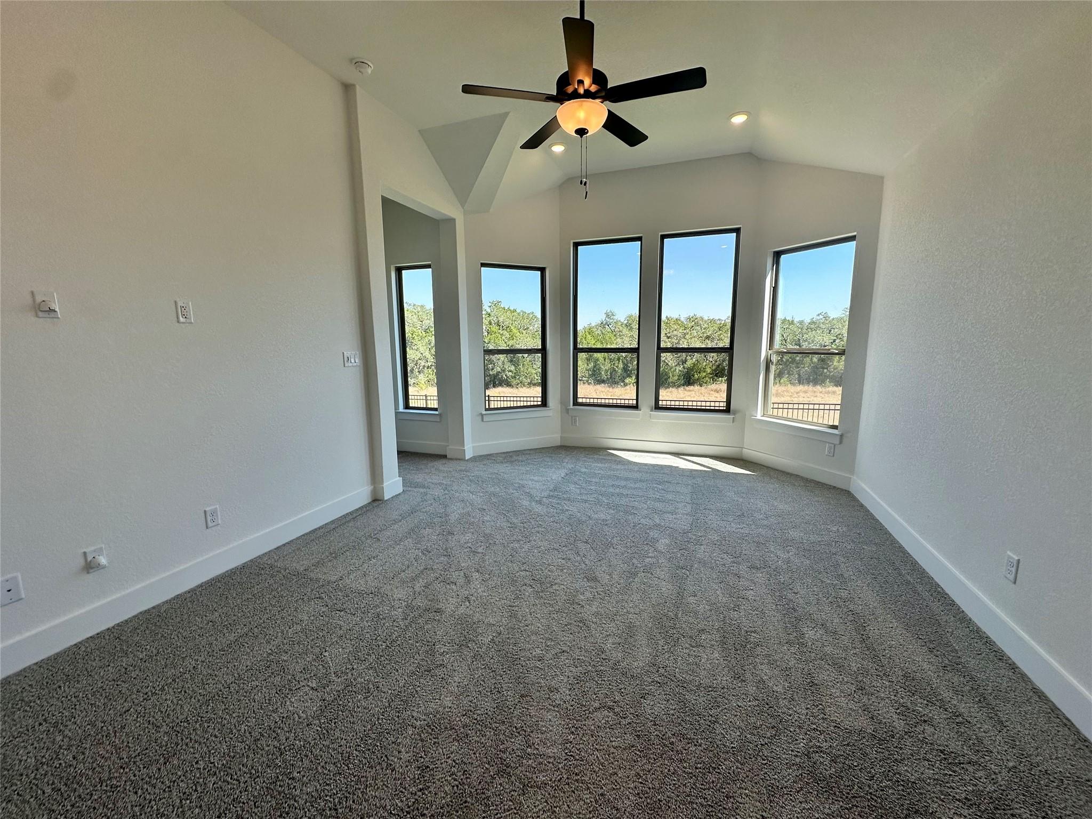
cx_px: 546
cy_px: 410
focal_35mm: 14
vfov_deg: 85.7
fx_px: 442
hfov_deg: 102.1
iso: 40
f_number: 2.2
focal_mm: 2.22
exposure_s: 1/262
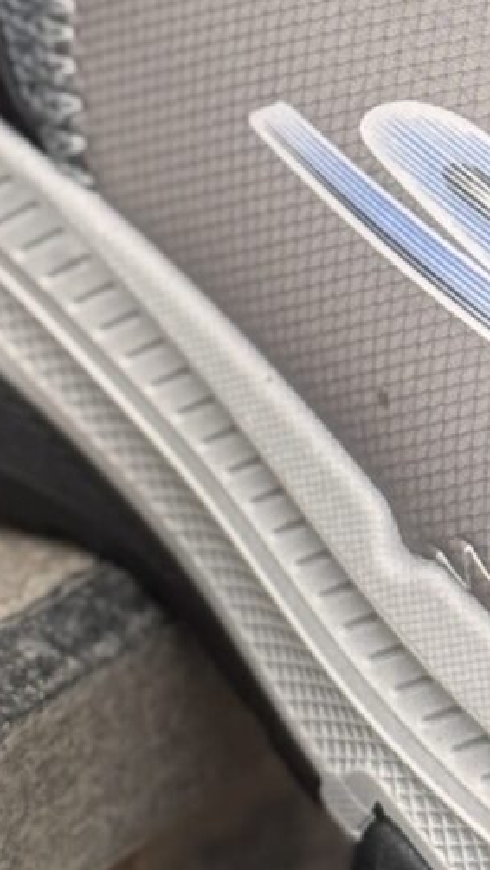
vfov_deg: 8.0
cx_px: 672
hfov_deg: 4.5
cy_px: -233
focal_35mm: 266
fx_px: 6143
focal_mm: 6.76
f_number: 1.78
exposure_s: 1/100
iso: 80
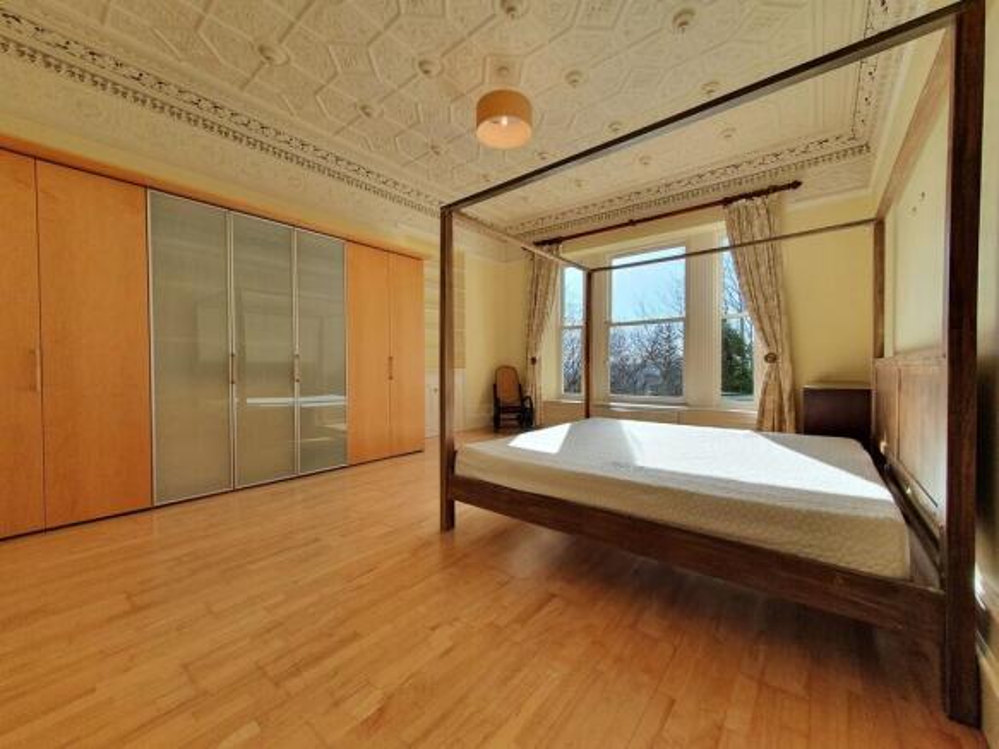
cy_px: 374
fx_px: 375
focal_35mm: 13
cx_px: 500
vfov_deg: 89.9
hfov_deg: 106.2
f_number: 2.2
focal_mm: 1.8
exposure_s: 1/372
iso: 50
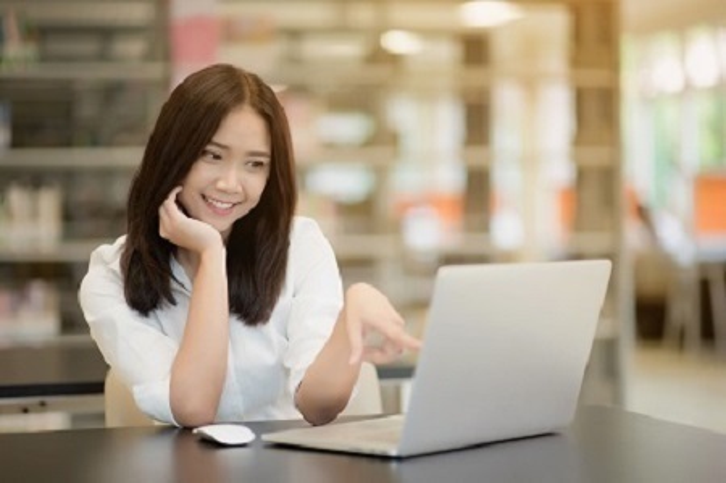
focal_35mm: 85
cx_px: 363
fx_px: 1712
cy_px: 242
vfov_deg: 16.0
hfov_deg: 23.9
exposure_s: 1/640
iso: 800
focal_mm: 85
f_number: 1.4
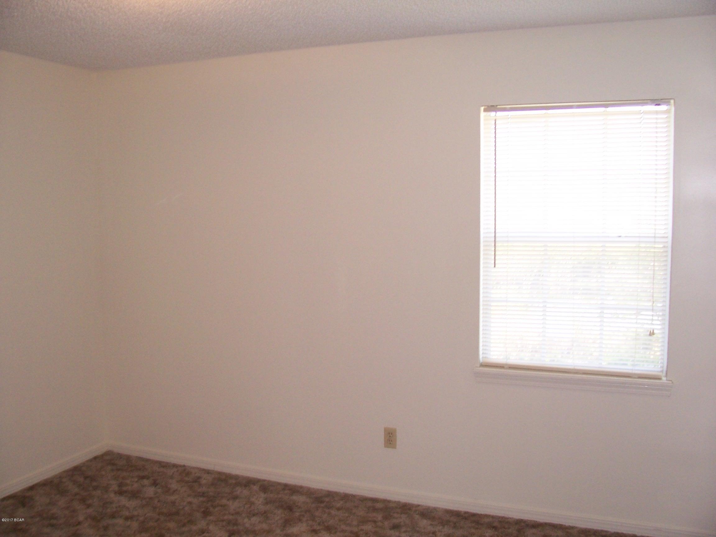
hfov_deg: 54.0
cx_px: 358
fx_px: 703
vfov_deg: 41.8
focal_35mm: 34
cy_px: 268
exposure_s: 1/60
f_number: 2.7
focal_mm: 5.6
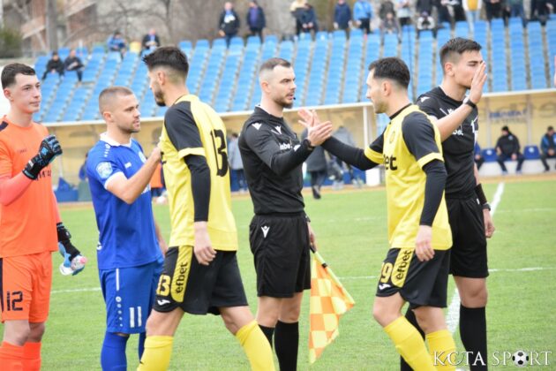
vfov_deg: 6.8
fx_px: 3127
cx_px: 278
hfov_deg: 10.2
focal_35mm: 202
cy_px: 186
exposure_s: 1/800
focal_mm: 135
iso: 1600
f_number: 4.8
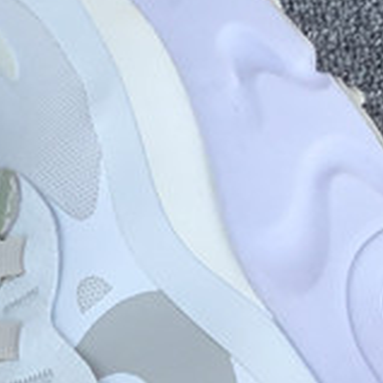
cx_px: -111
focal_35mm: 155
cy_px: 428
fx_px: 1940
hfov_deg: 11.0
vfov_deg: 11.1
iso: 25
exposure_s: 1/328
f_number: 2.4
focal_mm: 3.3
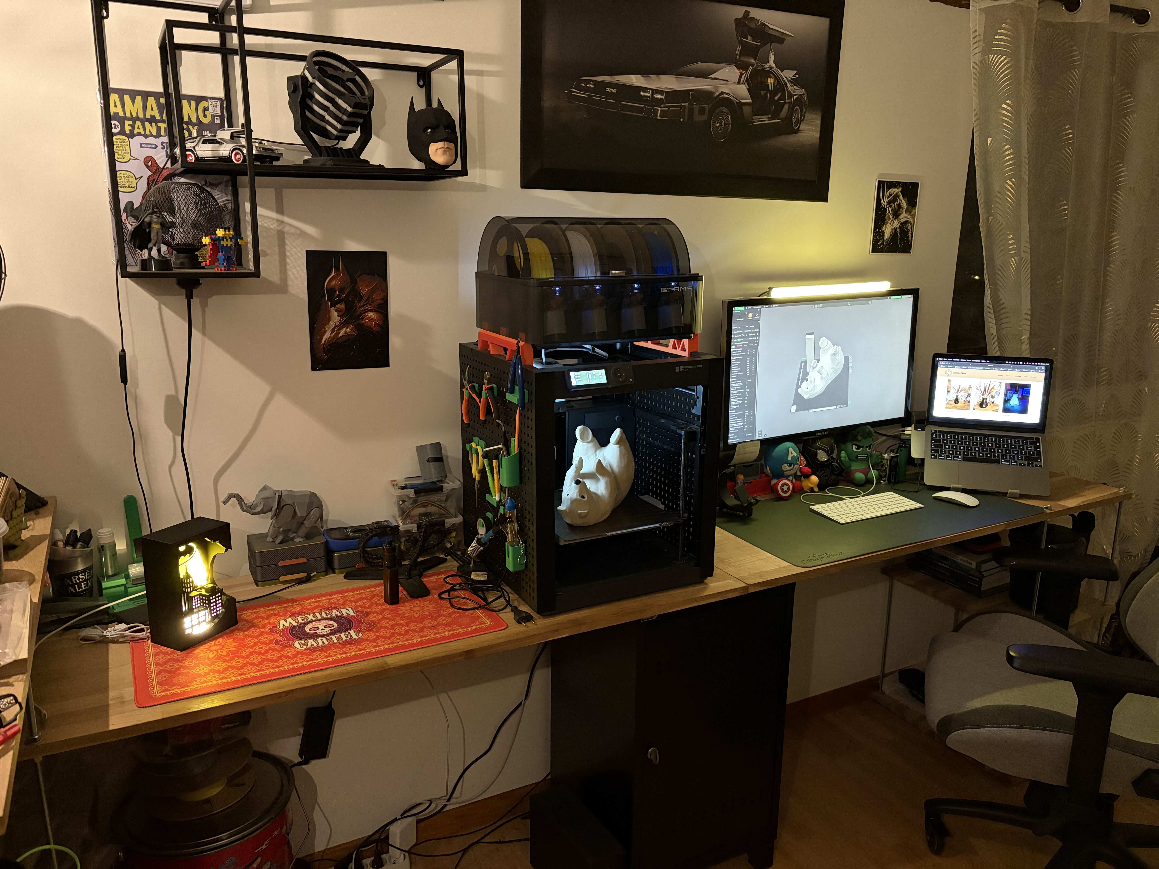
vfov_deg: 53.1
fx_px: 871
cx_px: 580
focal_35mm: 26
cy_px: 434
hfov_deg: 67.3
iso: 640
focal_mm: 5.96
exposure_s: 1/30
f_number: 1.6
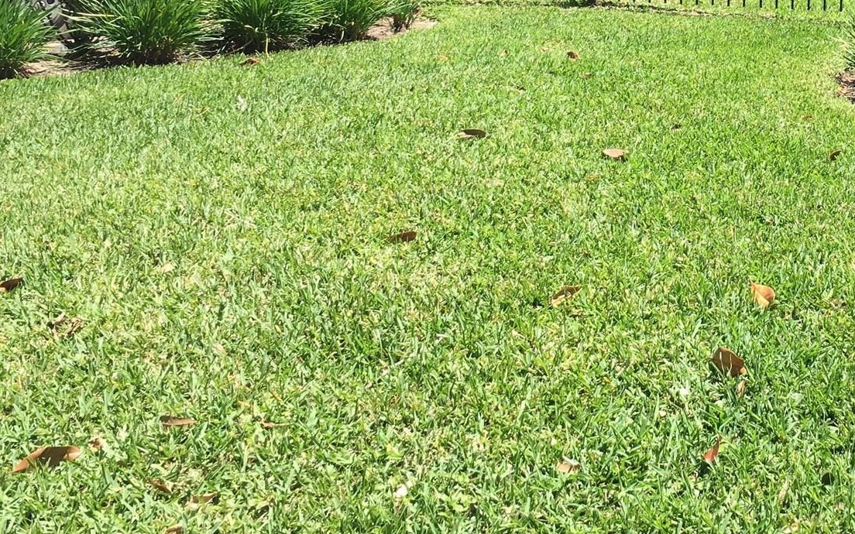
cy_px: 5
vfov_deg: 21.9
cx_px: 726
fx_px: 1328
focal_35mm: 57
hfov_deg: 34.2
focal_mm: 4.15
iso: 25
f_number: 2.2
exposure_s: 1/605
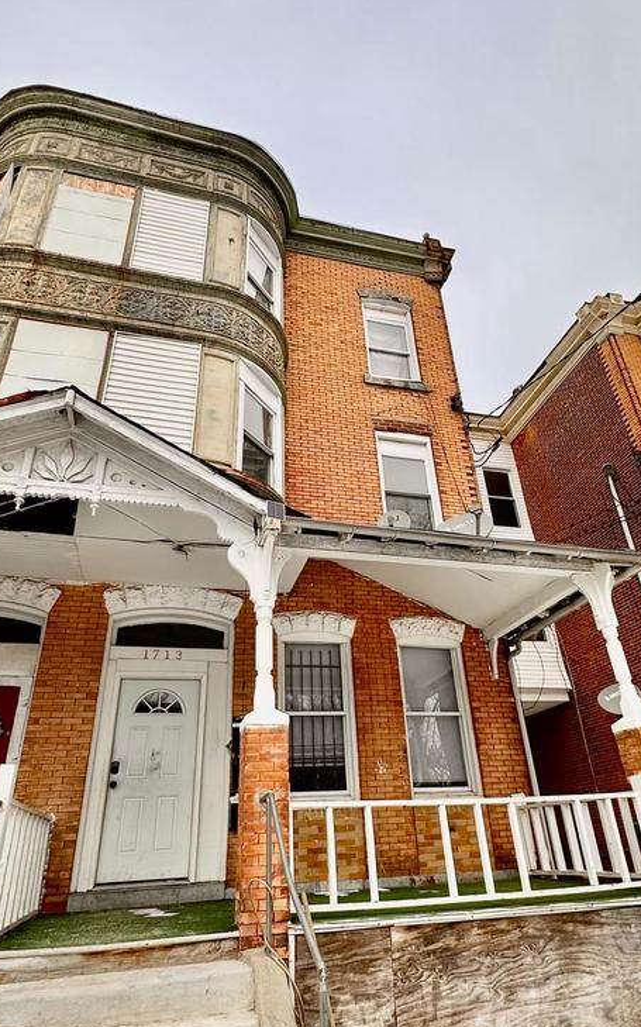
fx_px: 616
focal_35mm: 22
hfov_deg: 54.9
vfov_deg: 79.7
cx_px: 347
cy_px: 509
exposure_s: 1/1171
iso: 40
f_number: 2.2
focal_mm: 2.22
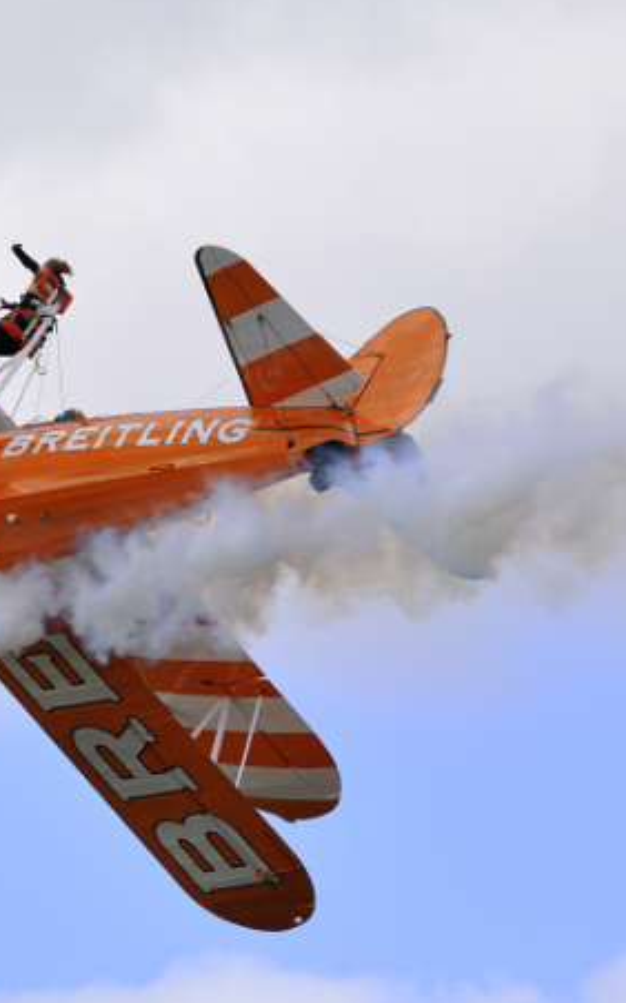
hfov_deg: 1.9
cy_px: 437
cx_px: 84
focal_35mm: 676
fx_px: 18476
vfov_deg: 3.1
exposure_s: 1/800
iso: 200
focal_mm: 200
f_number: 5.3
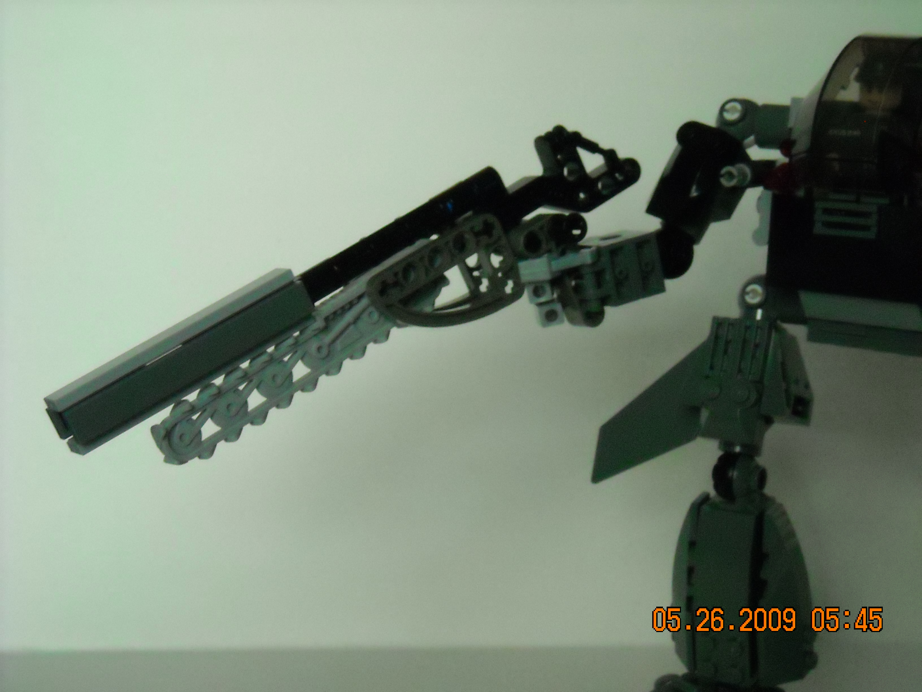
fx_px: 2024
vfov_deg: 19.4
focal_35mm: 76
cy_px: 346
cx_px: 461
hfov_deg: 25.7
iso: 733
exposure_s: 1/141
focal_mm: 12.3
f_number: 3.9
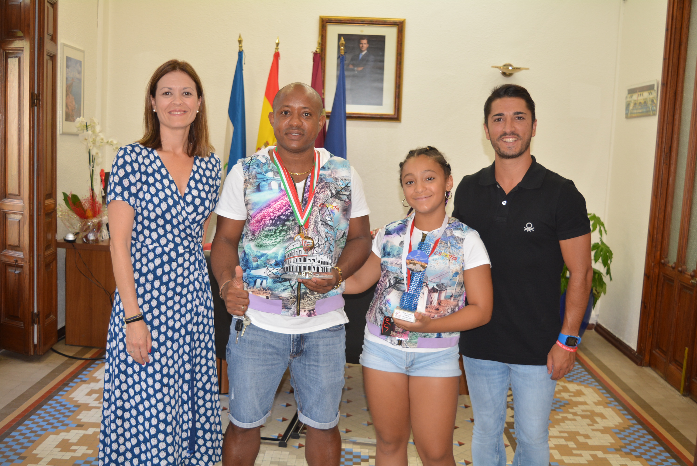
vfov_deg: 34.3
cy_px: 233
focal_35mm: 39
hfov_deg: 49.5
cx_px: 348
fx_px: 756
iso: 400
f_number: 4
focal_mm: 26
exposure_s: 1/60
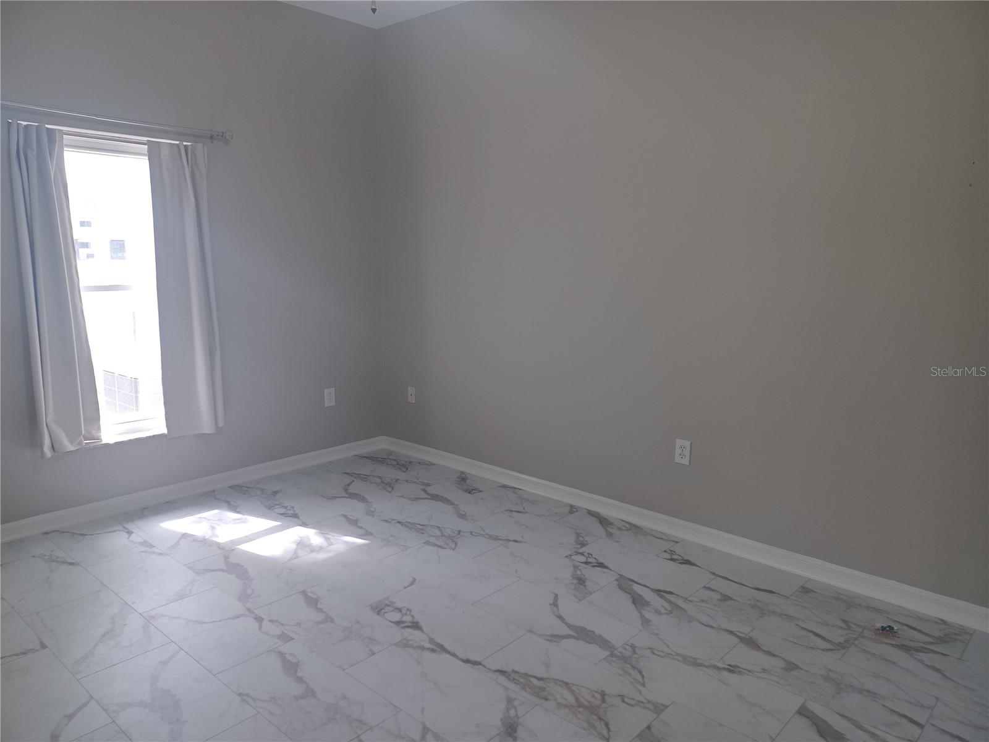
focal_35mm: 25
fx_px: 714
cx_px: 494
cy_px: 371
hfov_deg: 69.4
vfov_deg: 54.9
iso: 160
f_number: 1.8
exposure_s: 1/60
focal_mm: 4.6
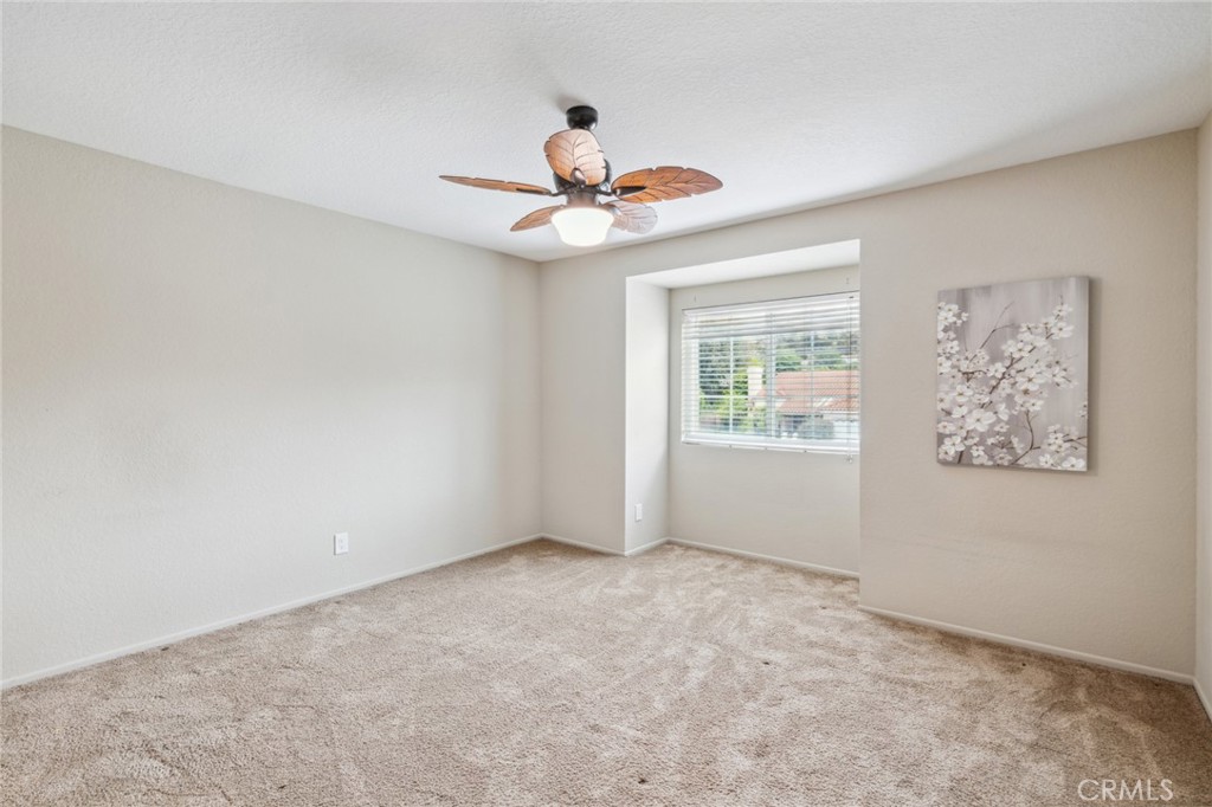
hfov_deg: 96.8
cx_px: 606
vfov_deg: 73.7
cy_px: 404
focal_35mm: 16
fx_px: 538
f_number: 8
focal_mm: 16
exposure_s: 1/10
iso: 200
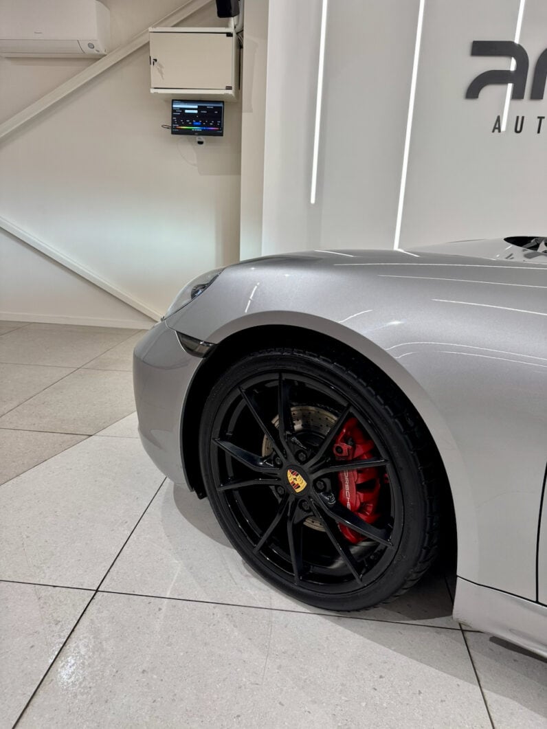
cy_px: 364
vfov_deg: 71.6
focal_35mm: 24
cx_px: 274
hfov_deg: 56.8
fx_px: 506
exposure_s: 1/100
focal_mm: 6.76
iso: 160
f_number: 1.78
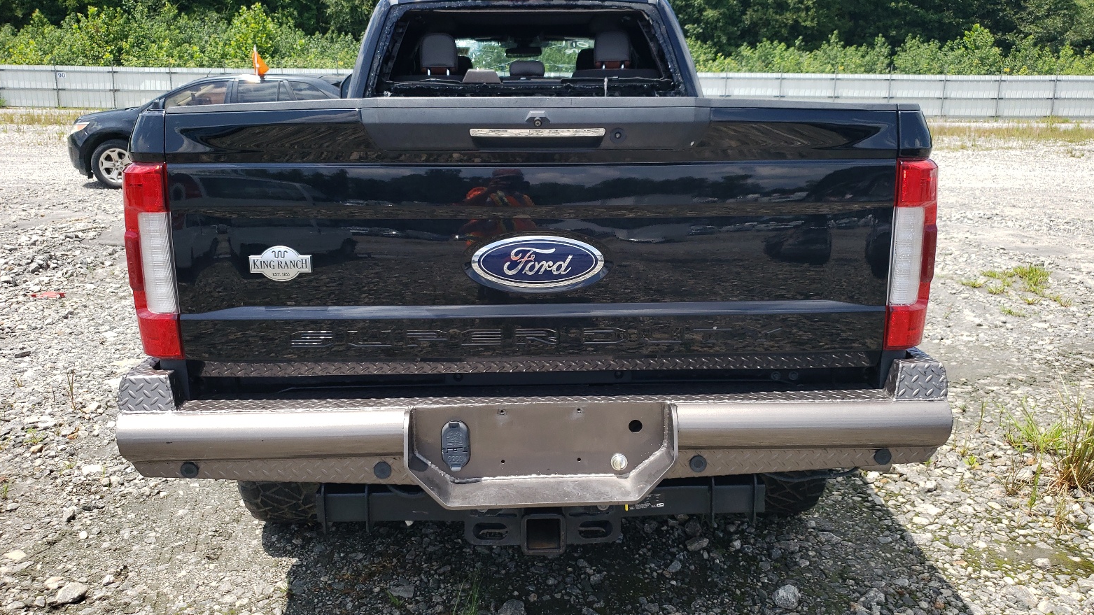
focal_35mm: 29
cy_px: 294
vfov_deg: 40.2
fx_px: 841
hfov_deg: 66.1
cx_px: 540
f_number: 1.5
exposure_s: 1/1667
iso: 50
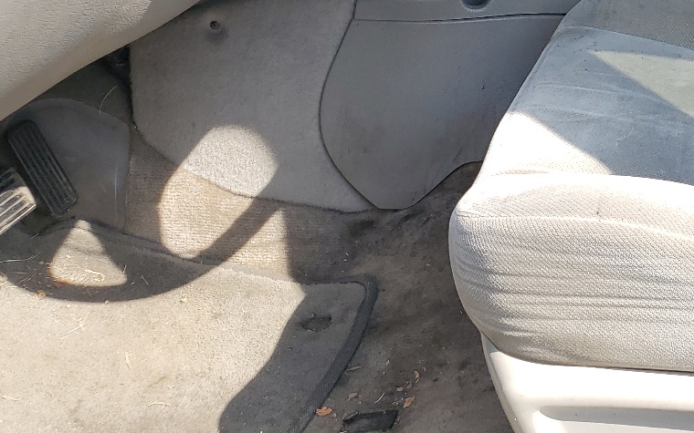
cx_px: 689
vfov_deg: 21.3
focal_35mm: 58
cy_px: -42
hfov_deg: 32.4
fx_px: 1097
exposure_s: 1/625
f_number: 1.5
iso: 50
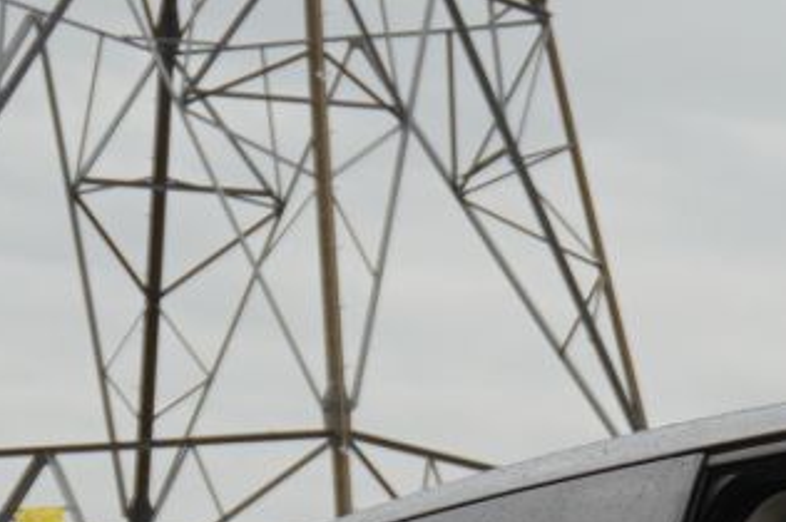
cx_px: 1378
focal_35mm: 266
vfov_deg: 5.1
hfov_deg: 7.5
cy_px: 1002
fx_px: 5791
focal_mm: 35
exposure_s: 1/160
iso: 500
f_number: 5.6
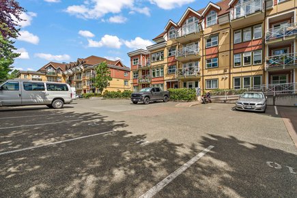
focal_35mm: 16
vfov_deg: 73.7
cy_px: 99
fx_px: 132
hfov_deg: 96.7
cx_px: 148
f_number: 8
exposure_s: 1/40
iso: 320
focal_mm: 16
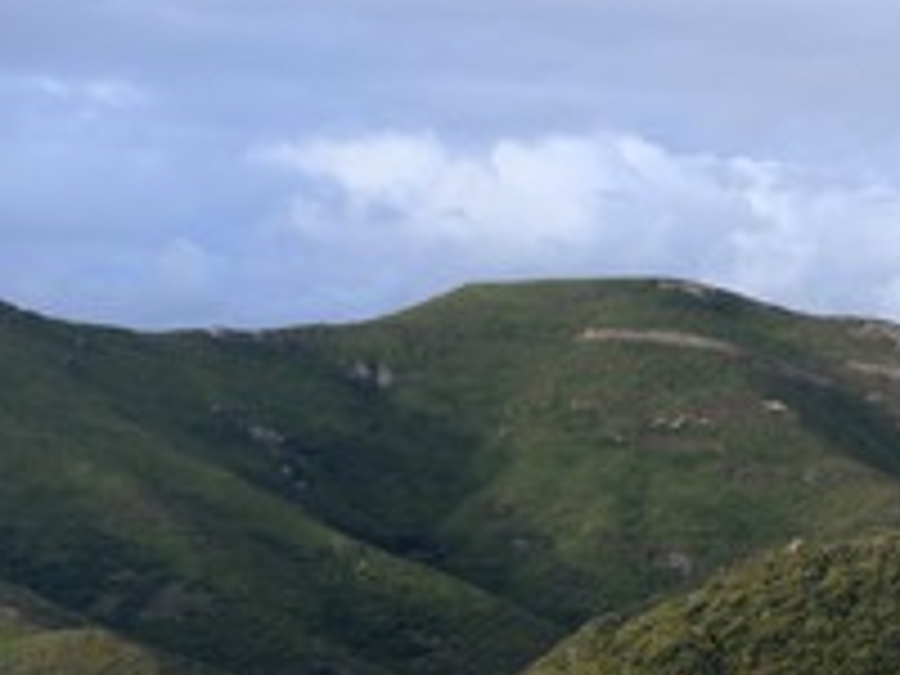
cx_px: 868
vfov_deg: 10.5
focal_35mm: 141
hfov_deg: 13.8
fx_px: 3666
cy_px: 598
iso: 200
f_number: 5.6
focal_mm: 70
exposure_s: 1/200
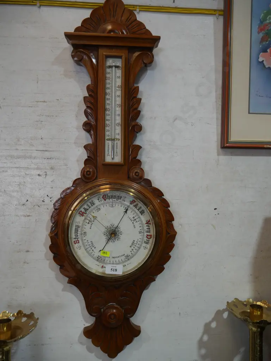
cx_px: 136
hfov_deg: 49.8
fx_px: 292
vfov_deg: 63.4
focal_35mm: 28
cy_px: 180
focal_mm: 14
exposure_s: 1/80
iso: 200
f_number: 3.5
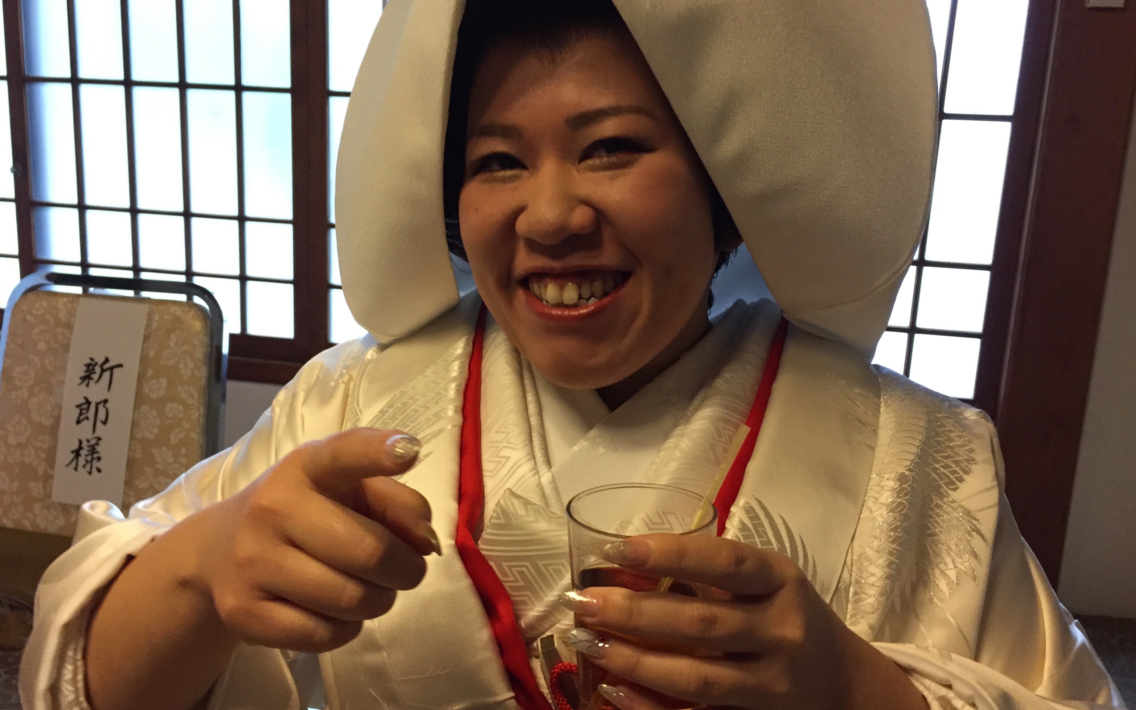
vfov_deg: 38.3
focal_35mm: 33
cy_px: 375
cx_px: 533
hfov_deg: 58.1
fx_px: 1022
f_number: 2.2
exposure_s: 1/30
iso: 200
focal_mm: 4.15
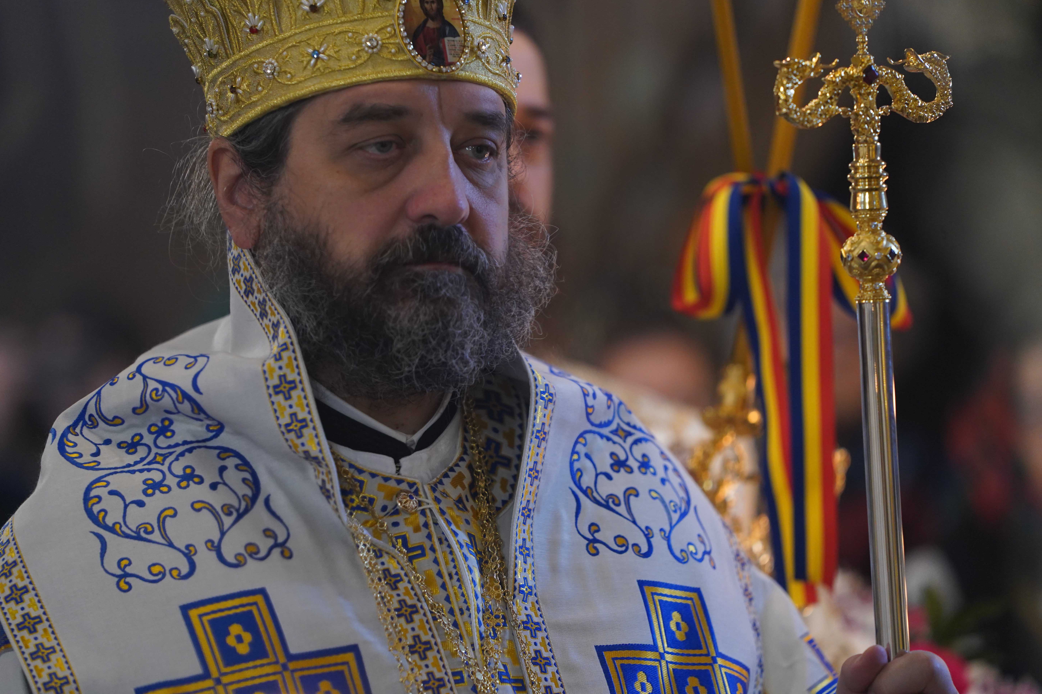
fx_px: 6020
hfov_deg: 9.9
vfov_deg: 6.6
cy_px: 350
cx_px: 517
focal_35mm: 208
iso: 2500
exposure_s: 1/100
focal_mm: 200
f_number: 2.8
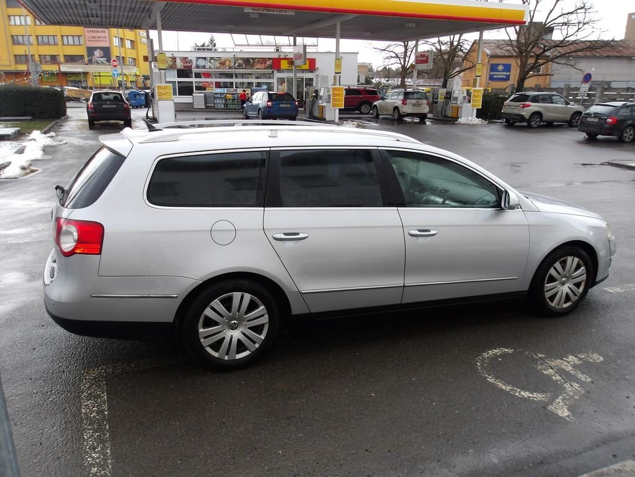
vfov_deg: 51.4
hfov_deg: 65.3
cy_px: 238
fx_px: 495
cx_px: 318
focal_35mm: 27
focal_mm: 4.9
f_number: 3
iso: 100
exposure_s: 1/138
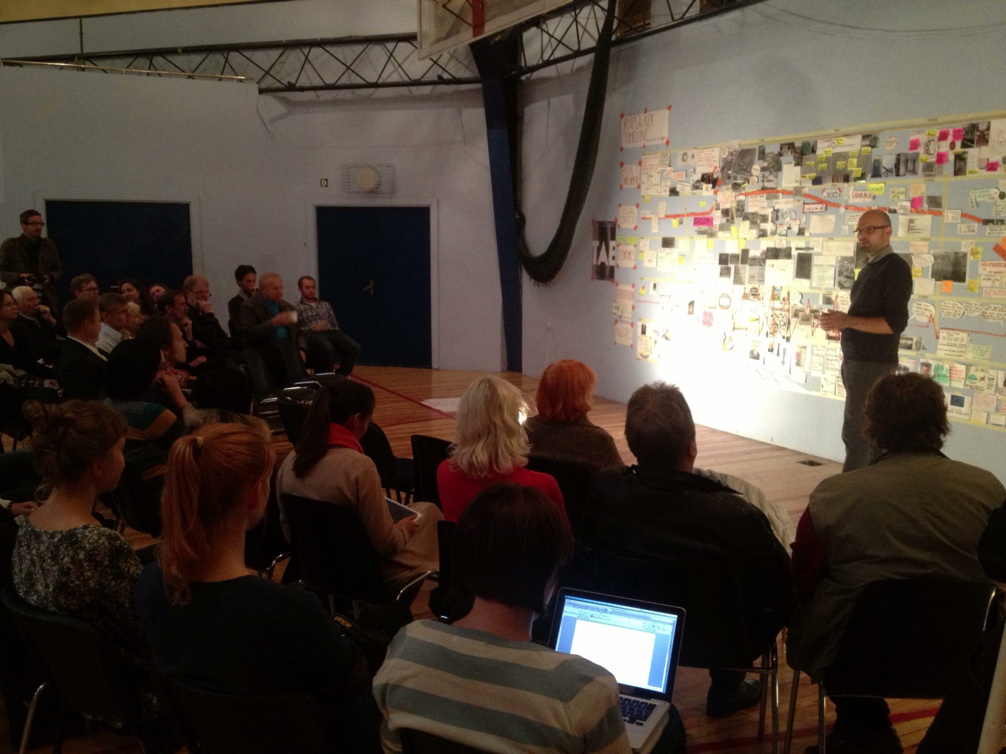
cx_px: 503
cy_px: 377
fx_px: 1017
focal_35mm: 35
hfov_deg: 52.6
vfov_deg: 40.7
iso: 200
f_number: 2.4
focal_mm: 4.28
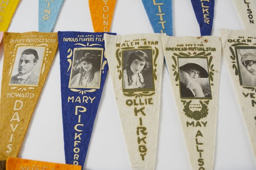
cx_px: 128
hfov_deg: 57.2
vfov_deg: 40.0
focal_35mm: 33
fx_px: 235
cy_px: 85
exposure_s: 1/125
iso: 200
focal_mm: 22
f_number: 5.6
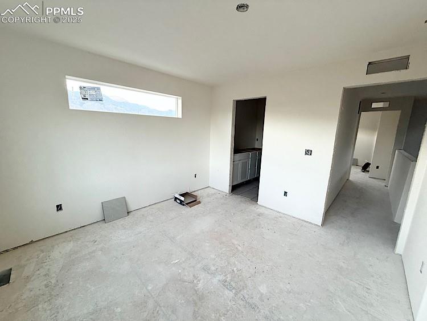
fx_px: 173
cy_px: 160
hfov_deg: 102.0
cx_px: 214
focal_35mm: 14
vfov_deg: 85.7
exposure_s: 1/99
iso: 160
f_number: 2.2
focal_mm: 2.22
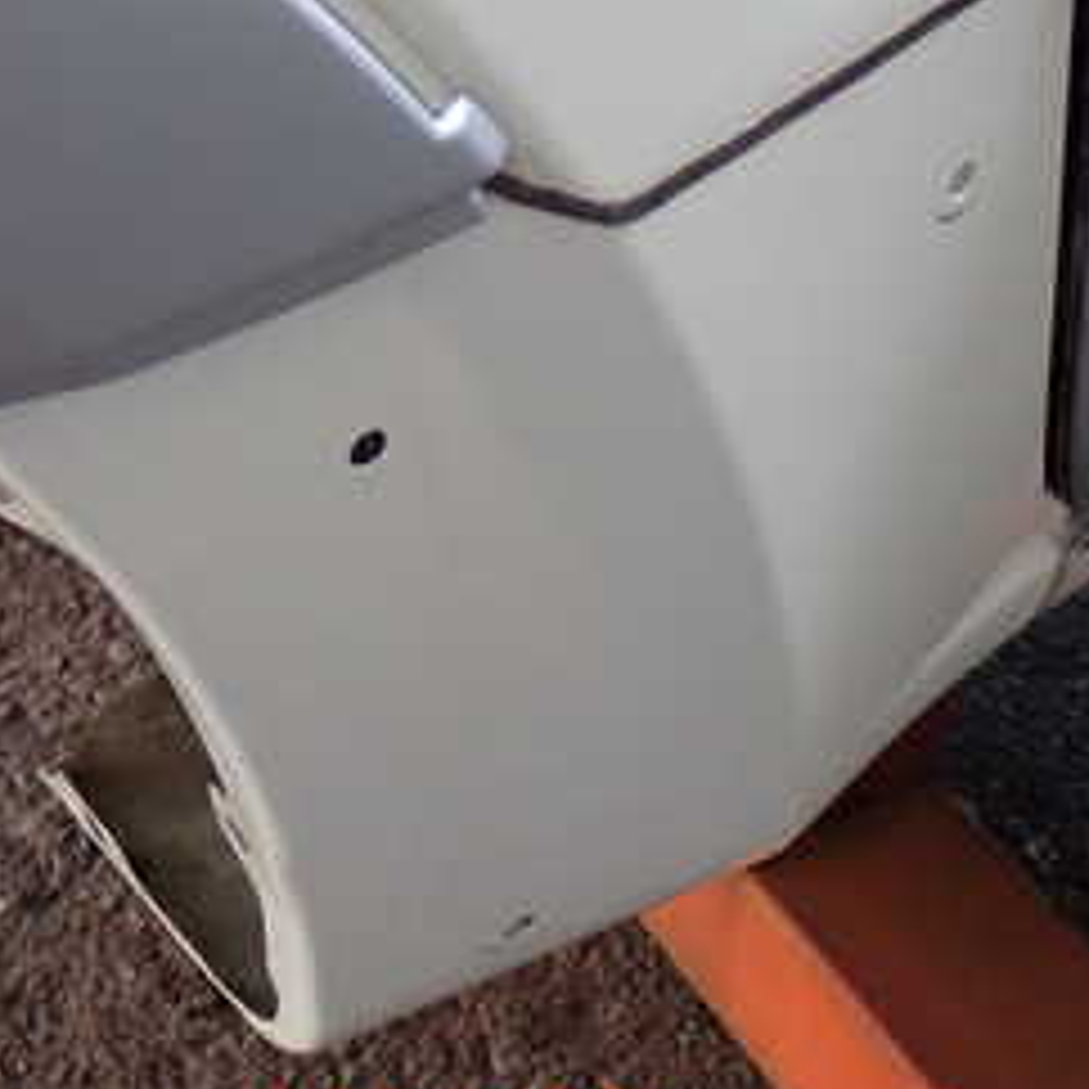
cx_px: -63
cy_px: 180
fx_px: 3666
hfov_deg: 16.5
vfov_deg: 16.7
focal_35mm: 103
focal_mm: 8.4
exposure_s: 1/100
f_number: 3.1
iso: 200
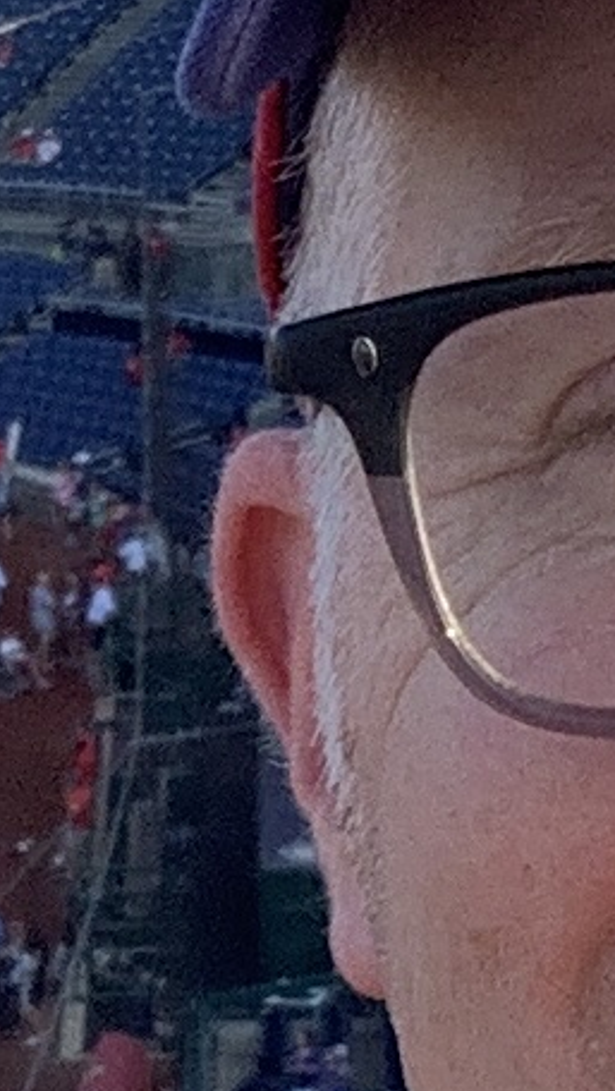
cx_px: 48
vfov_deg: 9.1
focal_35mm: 236
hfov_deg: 5.1
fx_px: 6832
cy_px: 565
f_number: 2.2
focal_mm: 2.87
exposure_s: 1/673
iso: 16
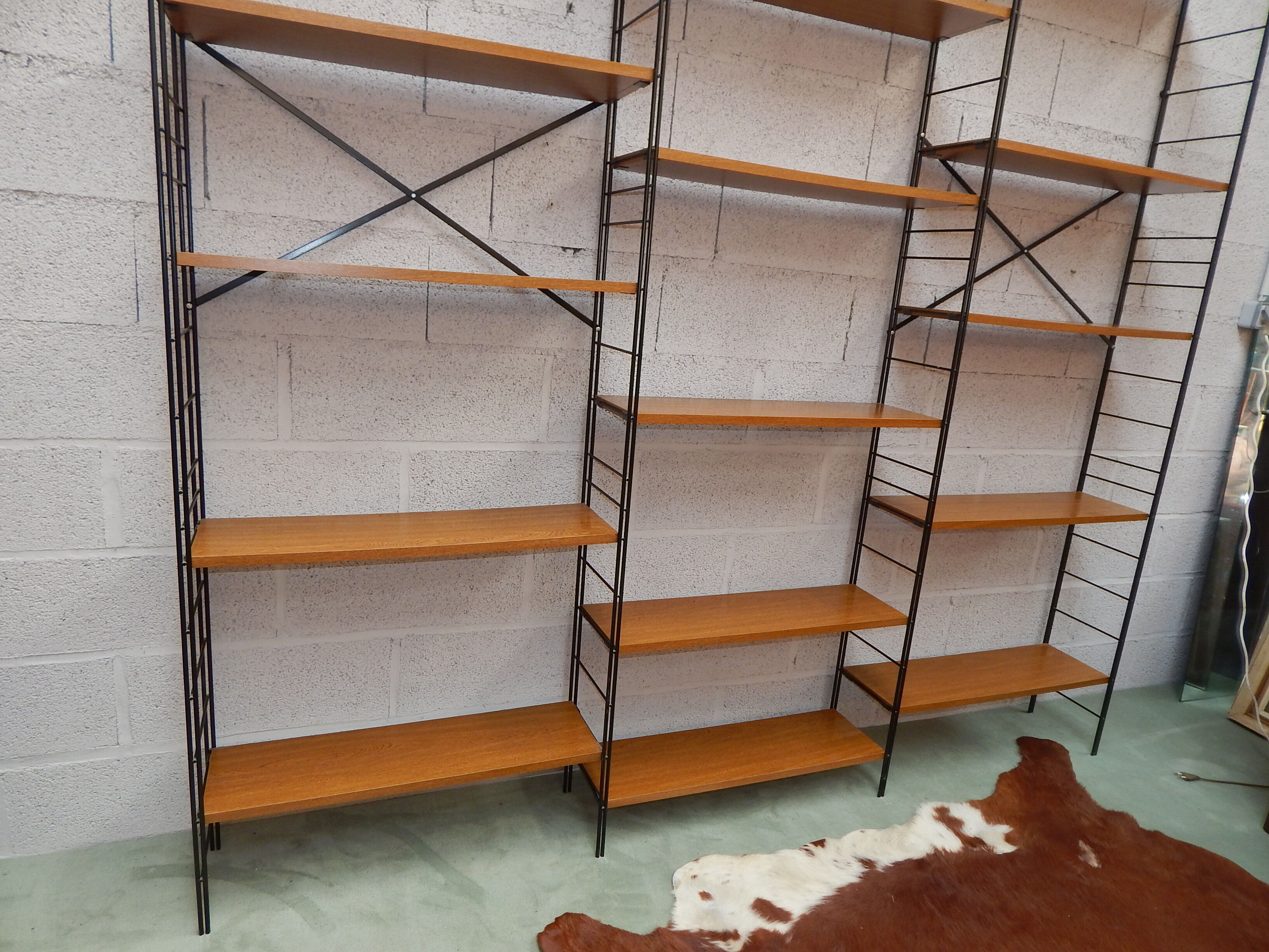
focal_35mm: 22
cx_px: 634
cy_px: 476
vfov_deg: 61.1
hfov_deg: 76.4
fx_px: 807
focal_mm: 4
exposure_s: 1/30
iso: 160
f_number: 3
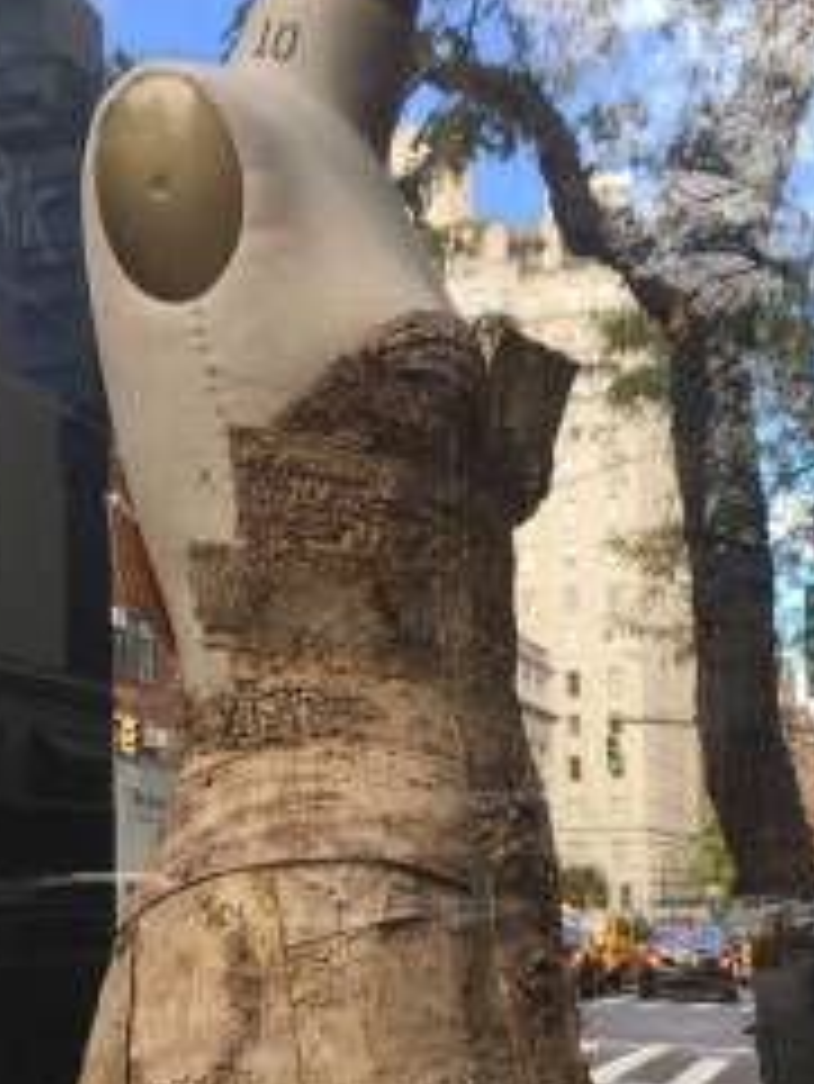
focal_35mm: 52
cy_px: 859
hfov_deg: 28.0
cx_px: 369
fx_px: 1629
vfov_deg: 35.7
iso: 32
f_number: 2.2
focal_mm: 4.15
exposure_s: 1/366
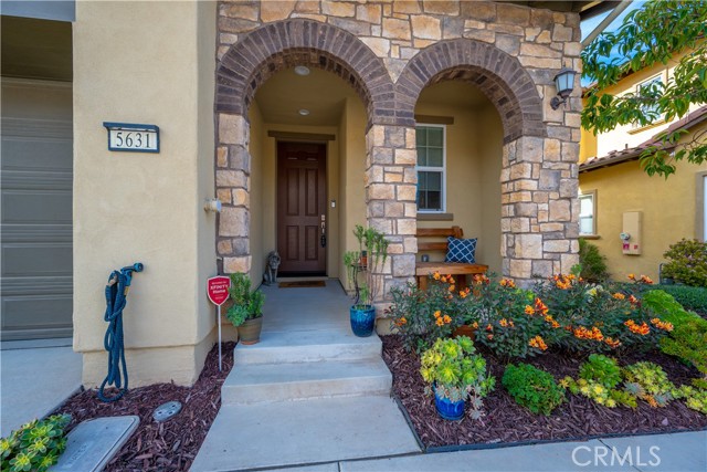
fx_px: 275
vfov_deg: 81.2
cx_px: 354
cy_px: 236
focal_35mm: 14
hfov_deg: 104.2
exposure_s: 1/60
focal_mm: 14
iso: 100
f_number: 8
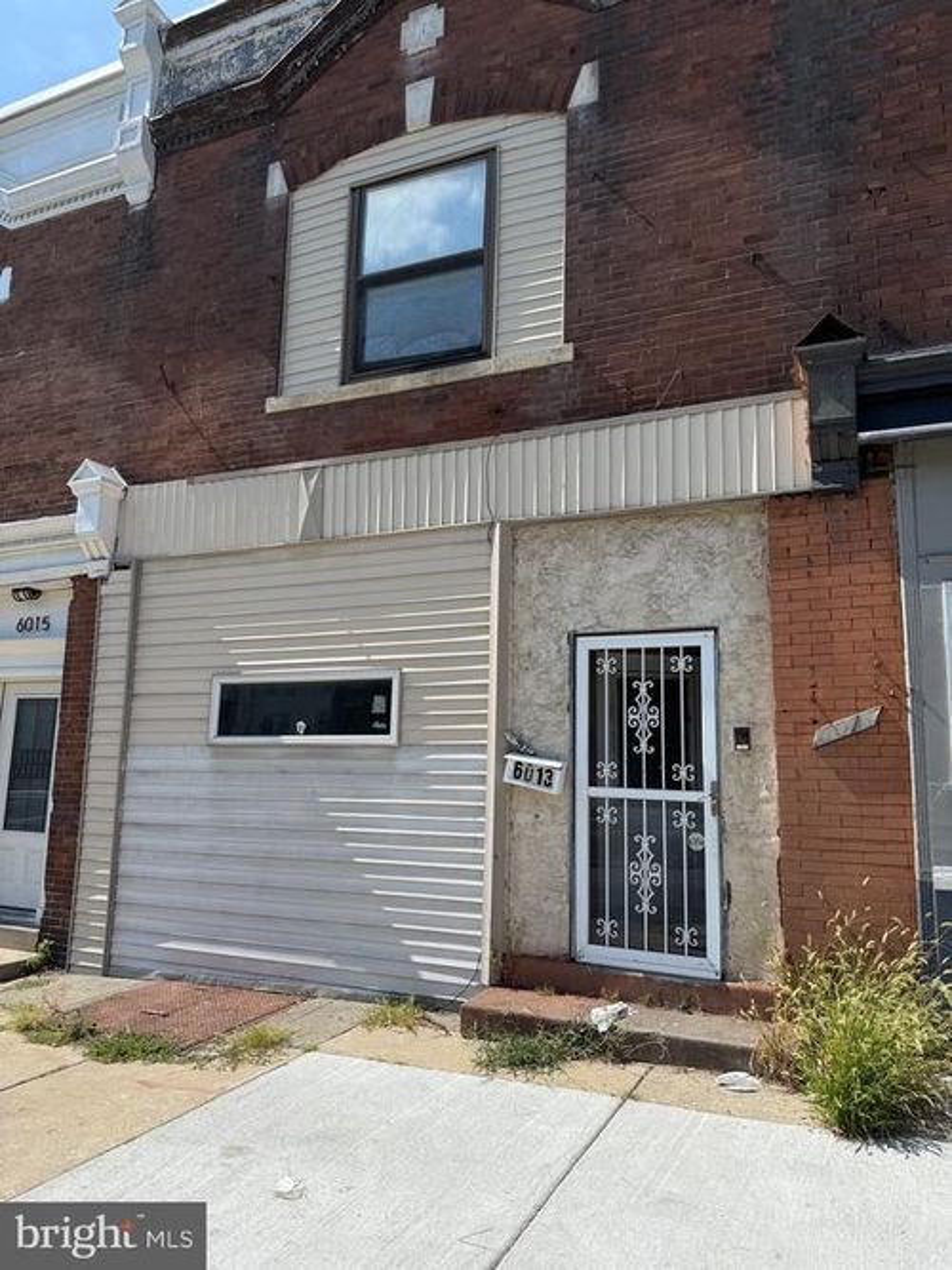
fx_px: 880
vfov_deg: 71.6
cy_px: 635
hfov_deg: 56.8
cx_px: 476
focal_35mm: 24
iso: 80
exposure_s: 1/4975
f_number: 1.78
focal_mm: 6.76
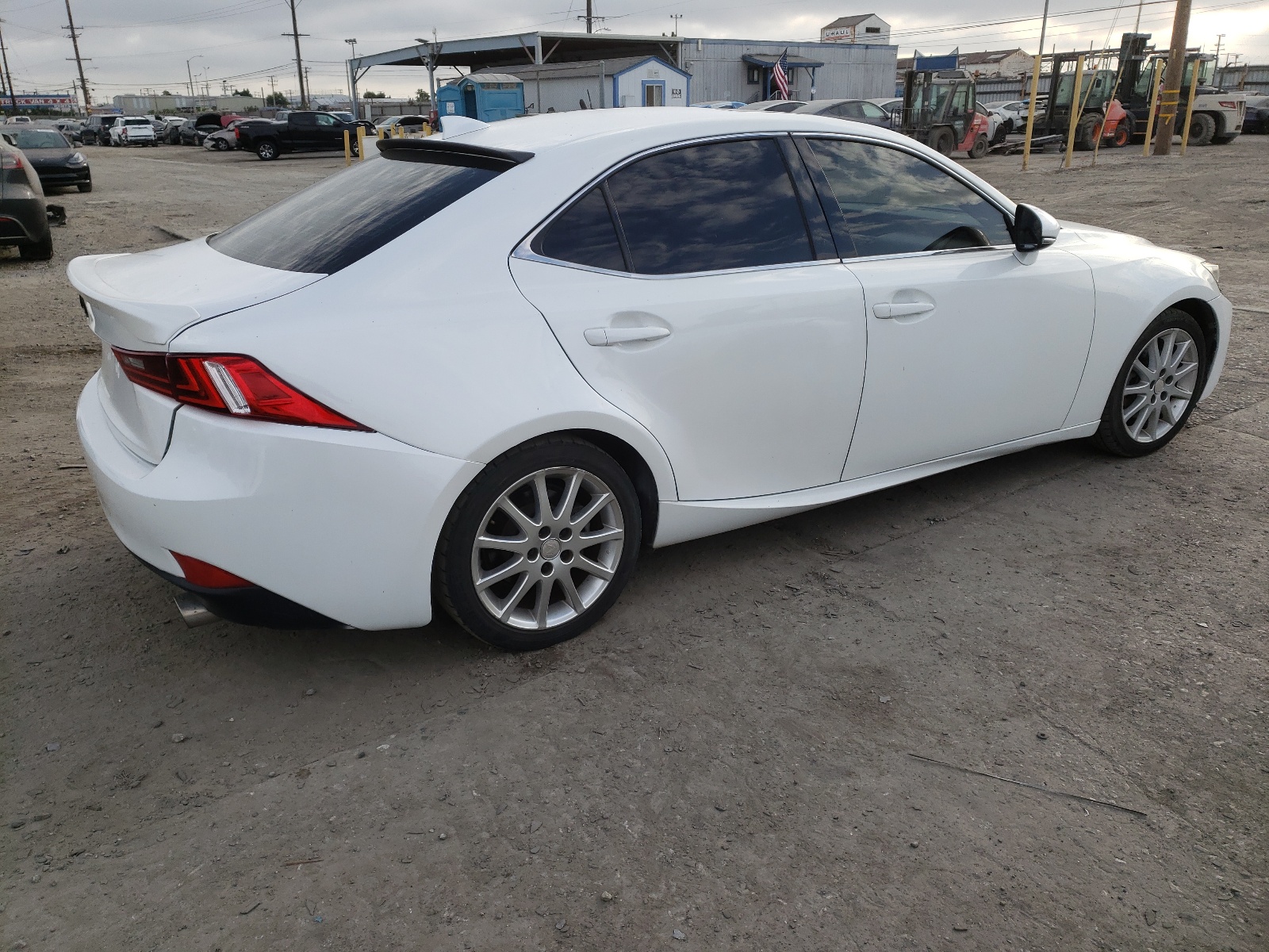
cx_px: 634
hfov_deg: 67.3
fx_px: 953
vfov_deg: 53.1
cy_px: 476
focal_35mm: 26
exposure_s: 1/1250
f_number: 1.5
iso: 50
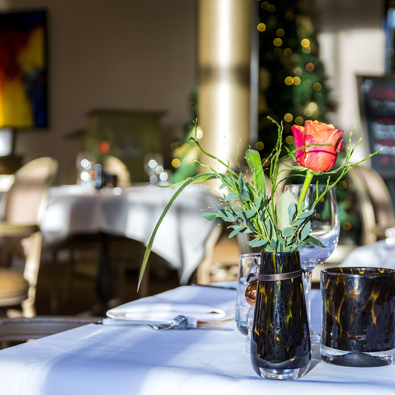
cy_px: 198
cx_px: 252
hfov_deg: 20.0
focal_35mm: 87
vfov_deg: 20.0
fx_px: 1119
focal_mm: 45
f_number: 4.5
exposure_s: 1/80
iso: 400
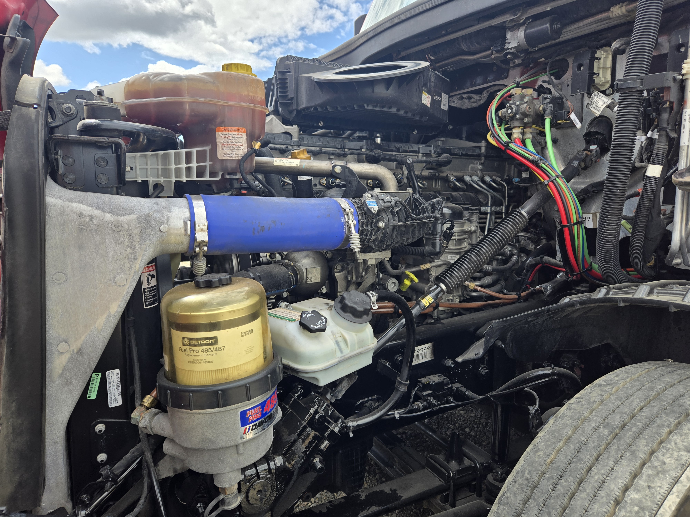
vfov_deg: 58.9
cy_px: 258
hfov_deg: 73.9
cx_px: 345
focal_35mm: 23
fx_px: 458
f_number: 1.8
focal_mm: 5.4
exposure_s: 1/684
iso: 25
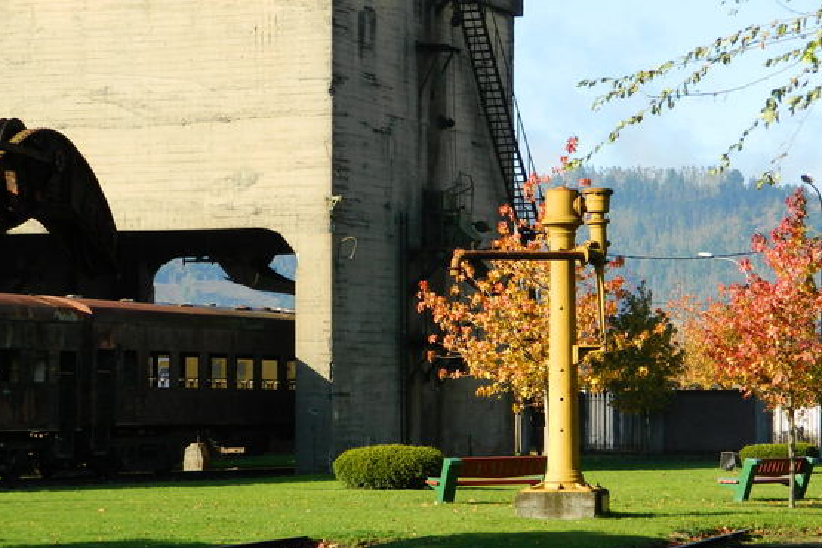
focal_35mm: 126
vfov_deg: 10.9
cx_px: 548
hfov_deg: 16.2
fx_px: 2877
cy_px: 314
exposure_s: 1/250
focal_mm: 15.1
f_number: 4.2
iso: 80
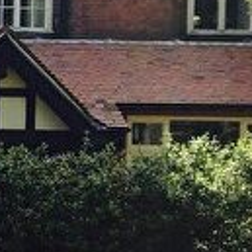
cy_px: 202
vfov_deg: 12.5
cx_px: -404
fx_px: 1145
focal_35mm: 139
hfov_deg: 10.4
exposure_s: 1/785
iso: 25
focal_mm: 4.15
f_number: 2.2
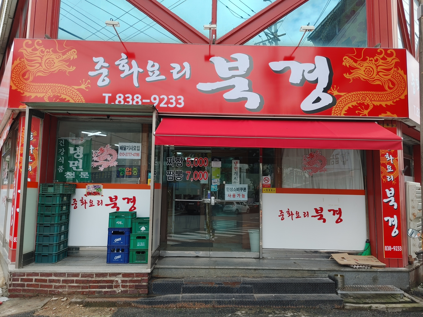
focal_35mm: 26
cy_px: 158
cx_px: 212
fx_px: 318
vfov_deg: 53.1
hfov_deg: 67.3
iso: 50
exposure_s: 1/610
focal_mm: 4.81
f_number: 1.8
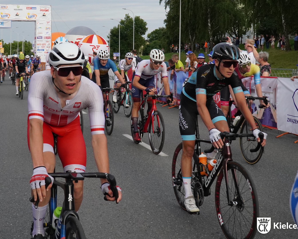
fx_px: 349
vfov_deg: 37.7
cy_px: 119
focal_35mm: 40
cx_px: 134
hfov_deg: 46.2
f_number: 6.3
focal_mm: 23
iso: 1000
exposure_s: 1/2000
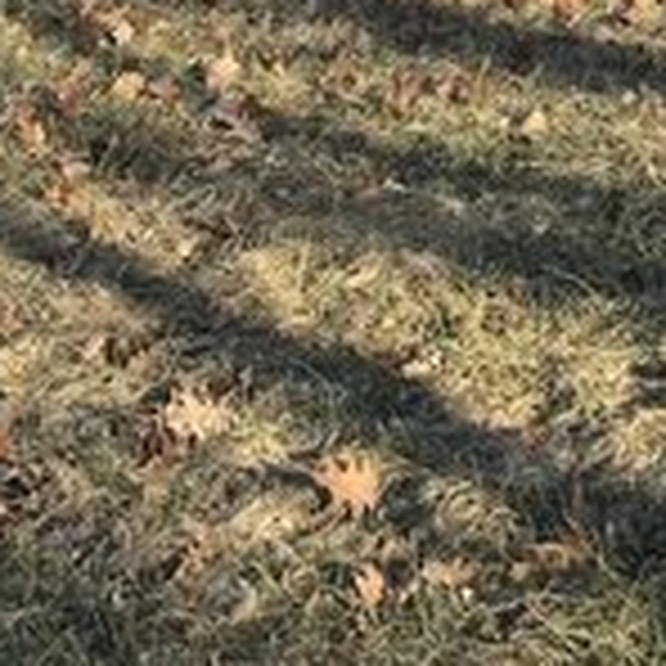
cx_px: 310
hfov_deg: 16.3
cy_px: -747
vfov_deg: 13.5
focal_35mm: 107
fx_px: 2329
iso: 20
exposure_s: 1/709
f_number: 1.8
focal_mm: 3.99
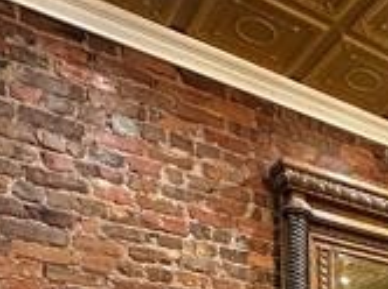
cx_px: 498
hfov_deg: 29.2
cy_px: 480
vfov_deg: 20.9
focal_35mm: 54
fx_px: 604
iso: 320
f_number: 2.2
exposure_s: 1/60
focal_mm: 2.22
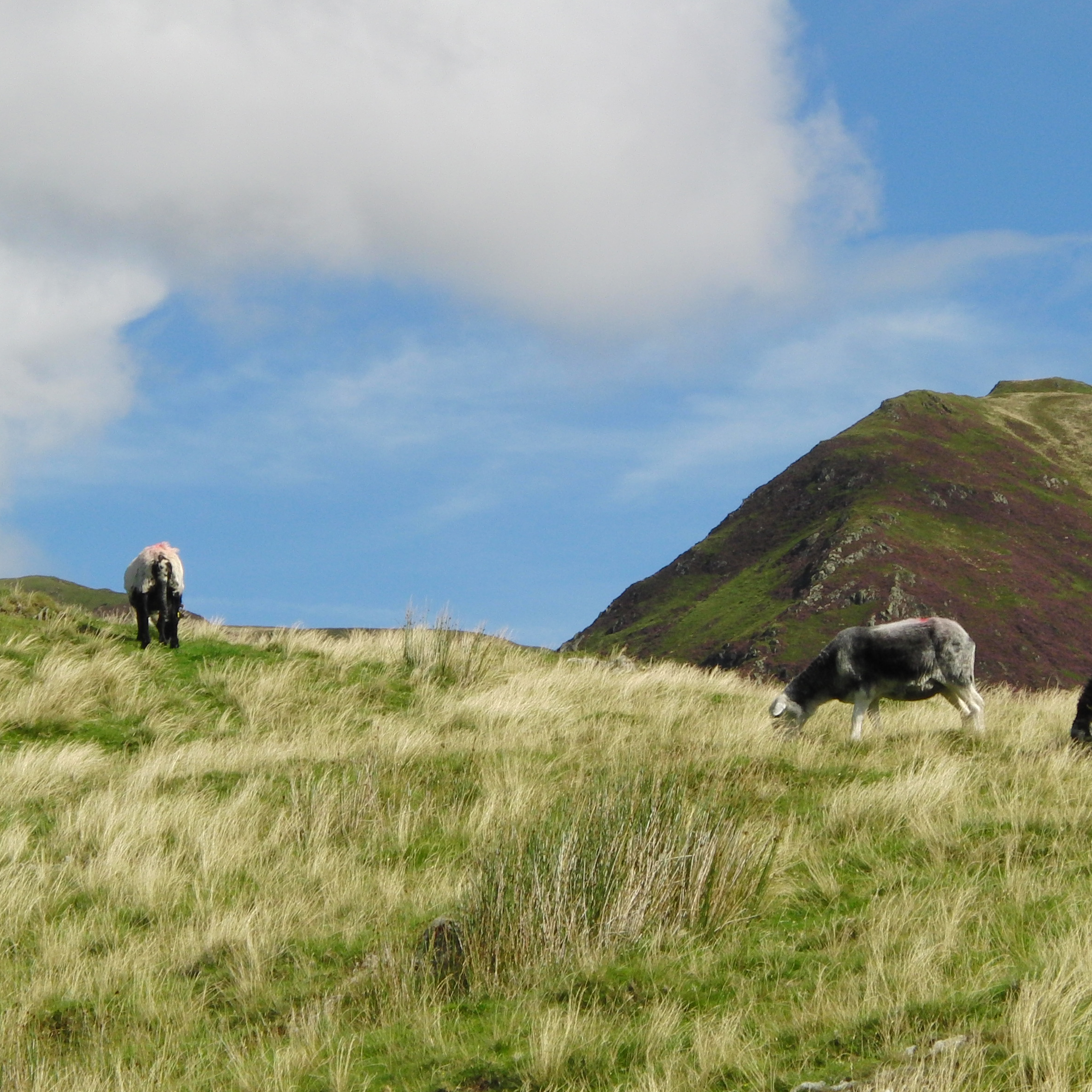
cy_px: 505
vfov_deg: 9.7
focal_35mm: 180
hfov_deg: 9.7
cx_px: 612
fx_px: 6424
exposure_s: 1/400
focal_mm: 24.6
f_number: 7.5
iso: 100
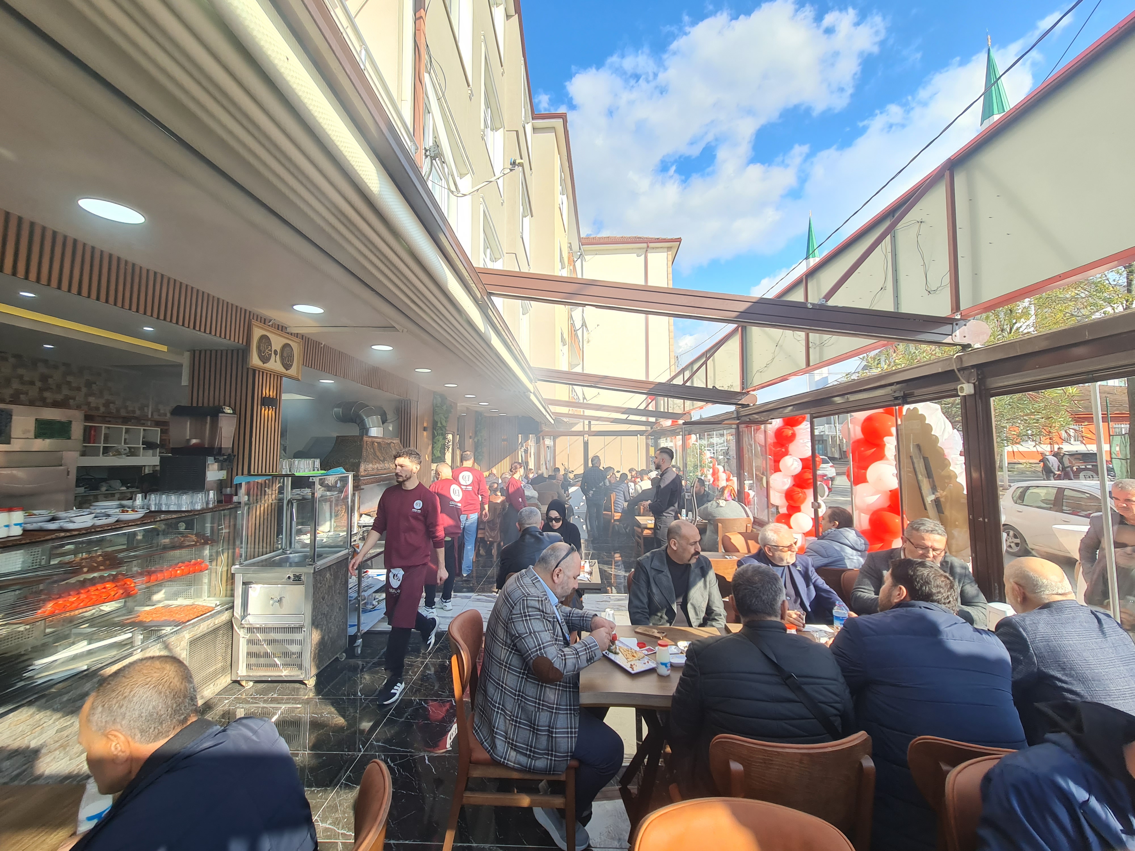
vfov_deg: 89.9
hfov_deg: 106.2
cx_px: 568
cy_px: 426
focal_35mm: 13
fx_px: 426
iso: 64
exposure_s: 1/382
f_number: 2.2
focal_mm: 2.2
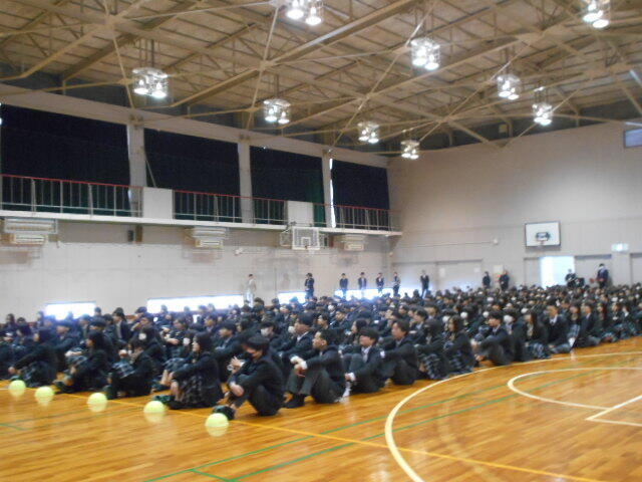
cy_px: 241
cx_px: 321
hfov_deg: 47.9
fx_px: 723
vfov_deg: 36.8
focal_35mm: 39
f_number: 3.9
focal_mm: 6.7
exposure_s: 1/25
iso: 800
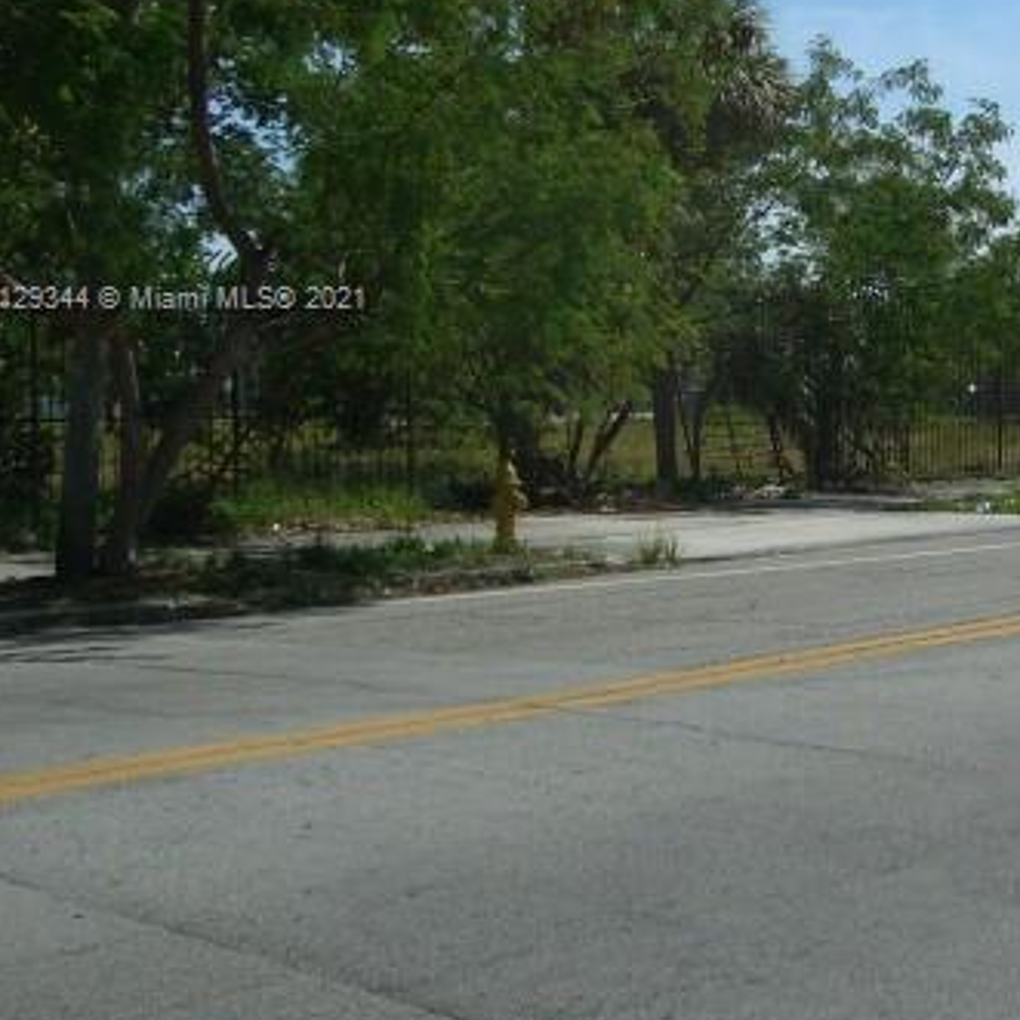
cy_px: 302
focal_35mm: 65
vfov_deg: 26.3
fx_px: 2167
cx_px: 928
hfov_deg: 25.6
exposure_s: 1/1000
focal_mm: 6.2
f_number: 4.3
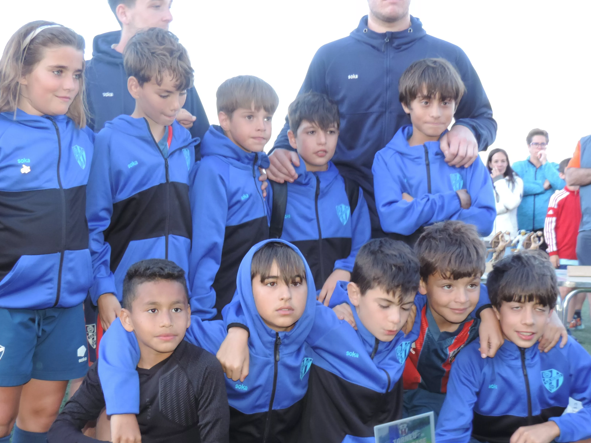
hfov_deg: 36.0
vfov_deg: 27.4
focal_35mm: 53
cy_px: 276
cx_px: 228
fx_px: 905
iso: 110
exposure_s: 1/50
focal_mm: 6.2
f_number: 3.3
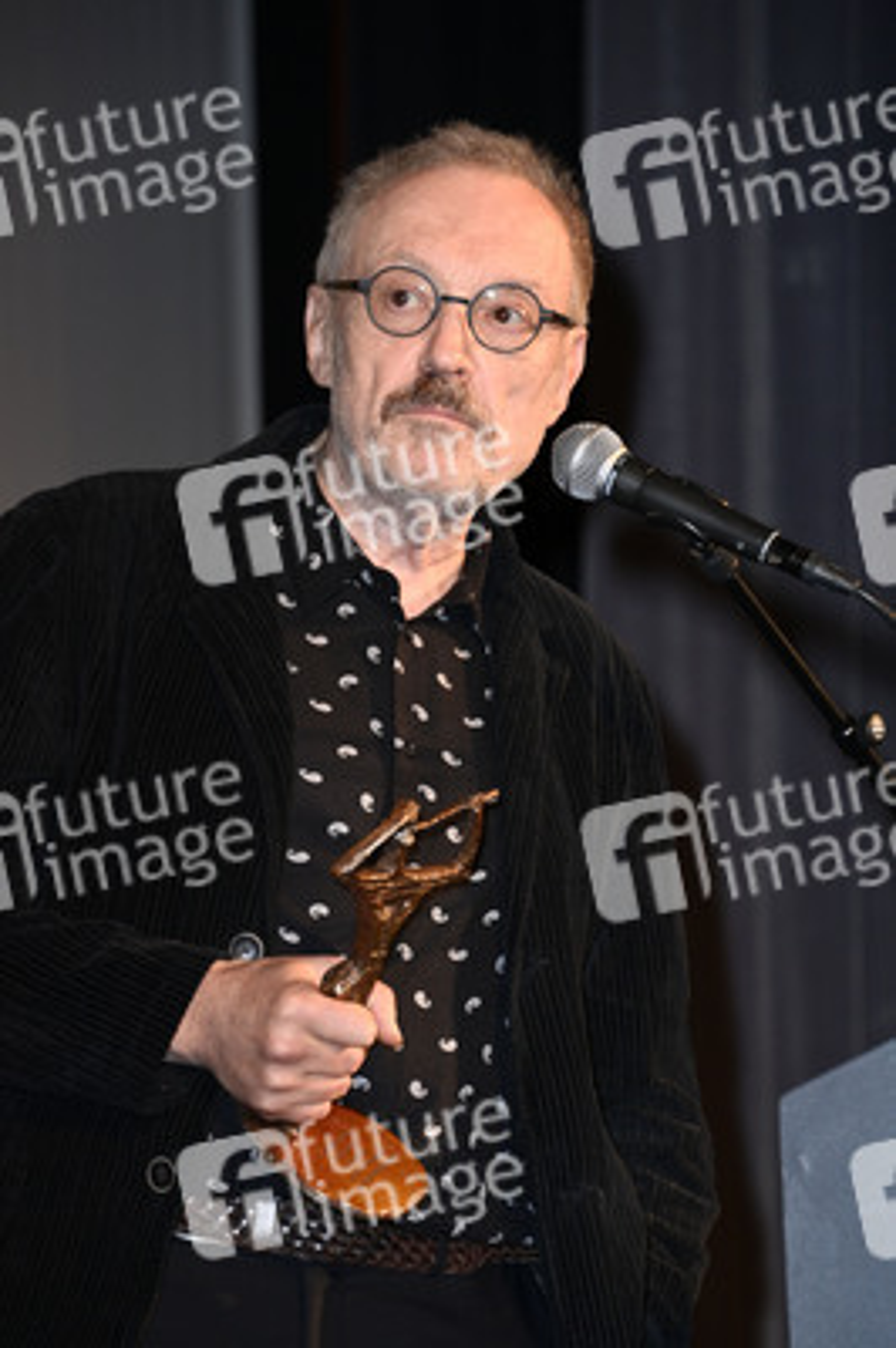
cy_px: 674
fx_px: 5609
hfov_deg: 9.1
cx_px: 448
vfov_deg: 13.7
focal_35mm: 150
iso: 2000
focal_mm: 150
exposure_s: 1/125
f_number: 5.6
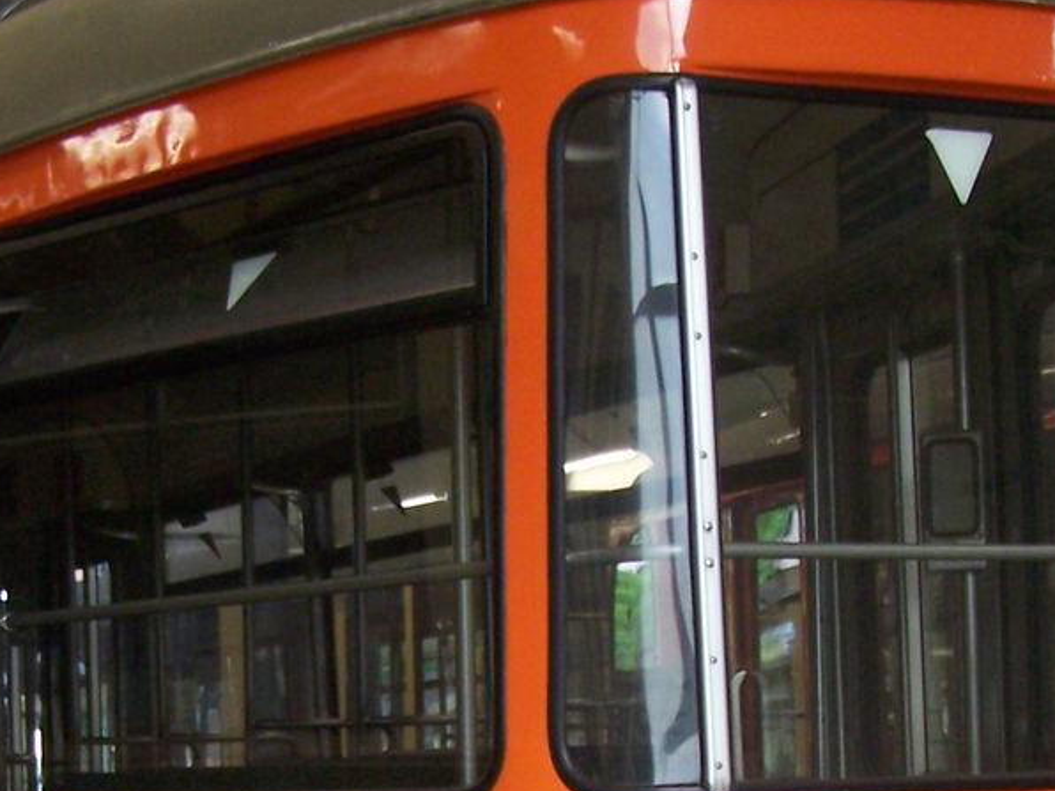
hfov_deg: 19.2
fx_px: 3109
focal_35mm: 102
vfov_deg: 14.3
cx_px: 425
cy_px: 772
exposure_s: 1/60
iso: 140
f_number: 2.8
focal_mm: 6.3
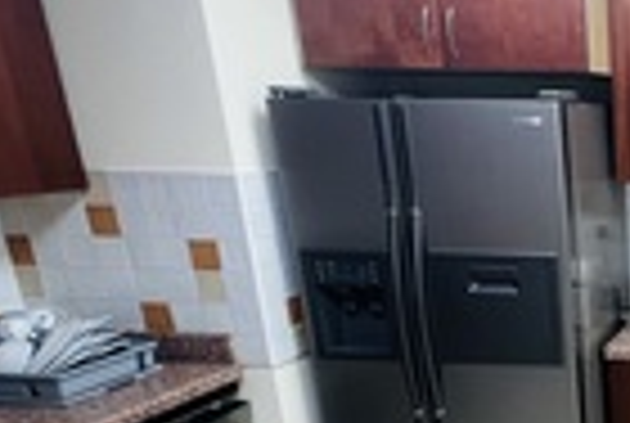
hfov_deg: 34.6
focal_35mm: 44
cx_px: 772
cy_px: 407
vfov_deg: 29.0
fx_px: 772
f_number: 1.8
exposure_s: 1/100
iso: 250
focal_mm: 1.57
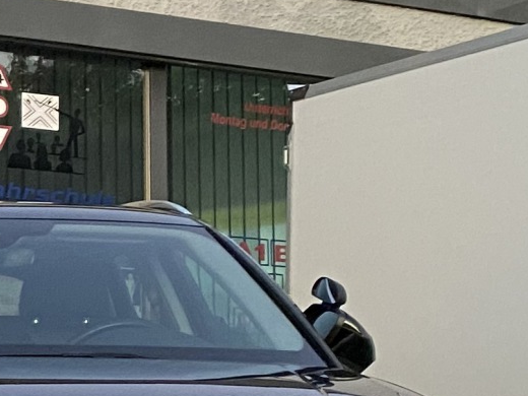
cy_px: 295
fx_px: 1983
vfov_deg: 11.4
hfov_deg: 12.5
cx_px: -661
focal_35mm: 130
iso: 400
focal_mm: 4.25
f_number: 1.8
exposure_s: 1/60
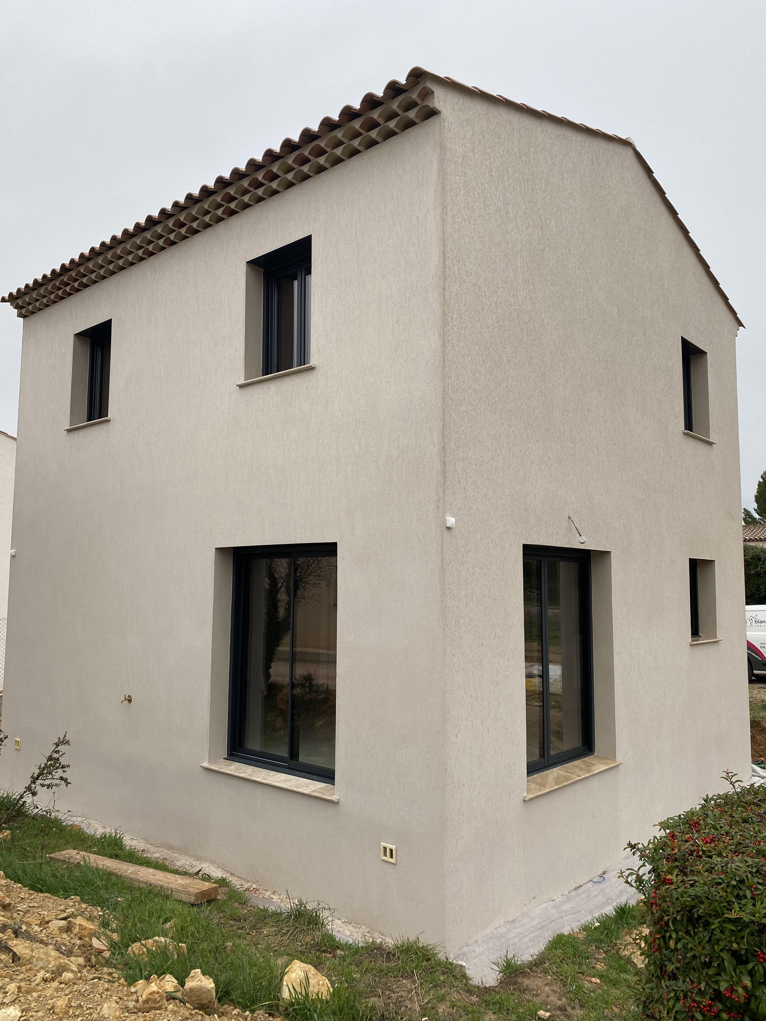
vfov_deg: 67.3
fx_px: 767
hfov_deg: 53.1
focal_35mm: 26
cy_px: 510
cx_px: 383
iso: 32
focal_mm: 4.25
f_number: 1.8
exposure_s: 1/128
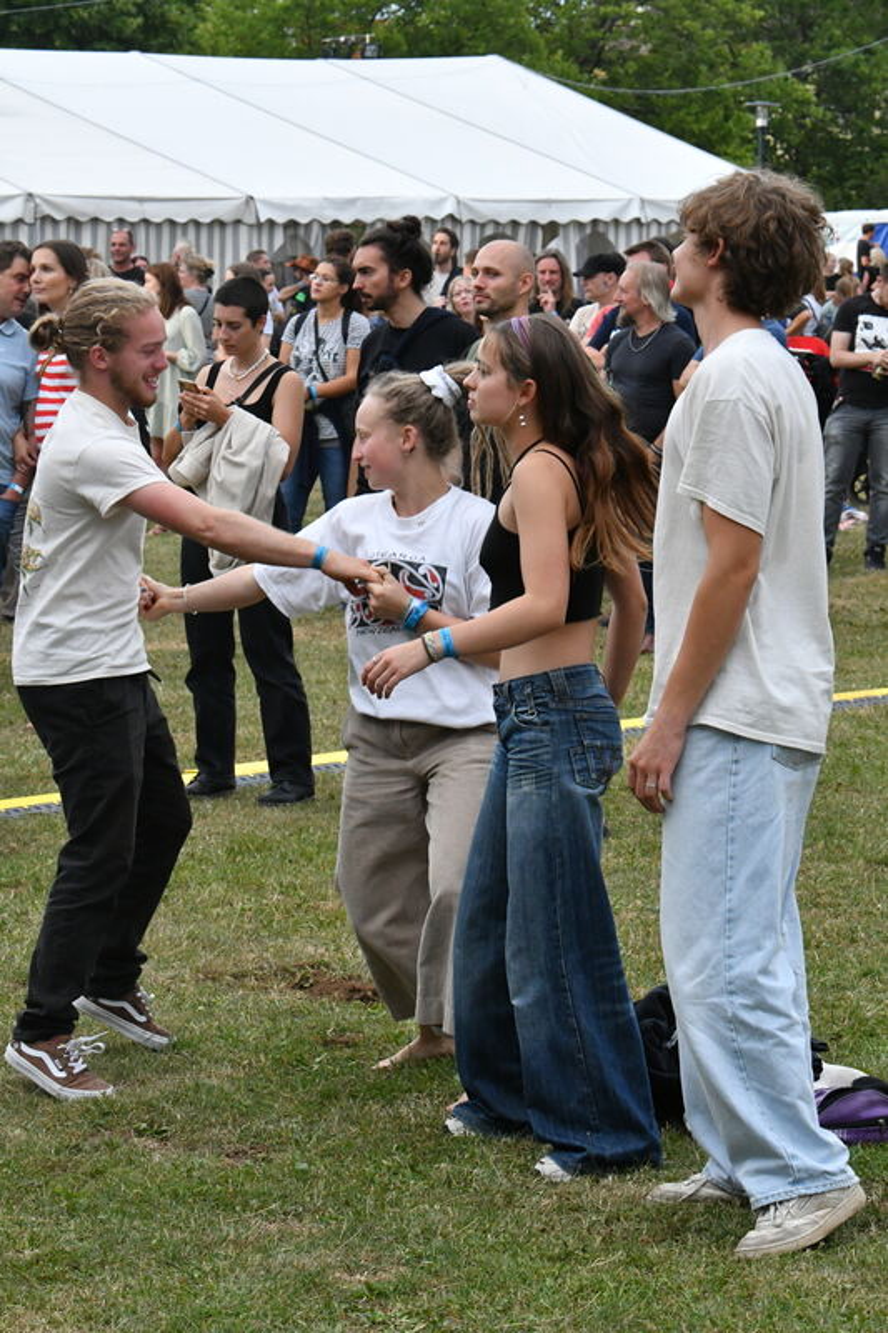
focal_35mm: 120
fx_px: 4442
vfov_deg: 17.1
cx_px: 444
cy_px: 666
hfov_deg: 11.4
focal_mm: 80
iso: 2000
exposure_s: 1/500
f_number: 11
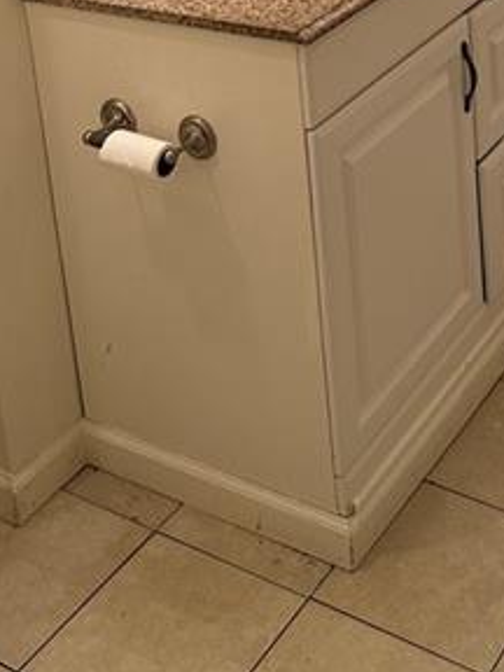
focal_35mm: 64
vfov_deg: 26.7
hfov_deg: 22.6
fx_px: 1242
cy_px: -142
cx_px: 408
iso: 160
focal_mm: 6.86
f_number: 1.78
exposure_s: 1/120
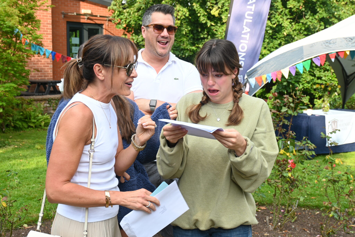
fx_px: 444
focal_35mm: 45
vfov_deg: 29.9
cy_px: 118
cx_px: 178
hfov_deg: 43.6
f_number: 5.6
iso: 100
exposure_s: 1/125
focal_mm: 30
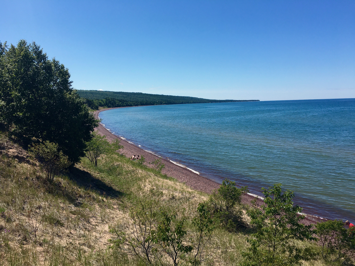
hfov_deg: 61.7
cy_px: 133
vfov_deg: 48.2
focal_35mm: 29
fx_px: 297
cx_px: 178
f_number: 2.2
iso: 25
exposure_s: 1/2653
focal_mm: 4.15
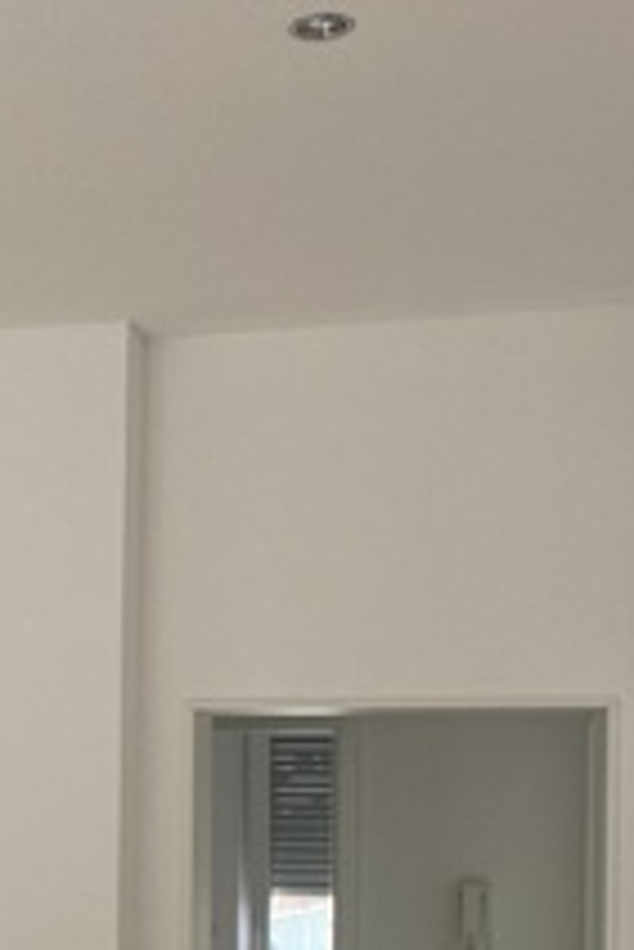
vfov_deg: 28.4
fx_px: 1820
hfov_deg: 18.8
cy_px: 799
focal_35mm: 69
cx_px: -103
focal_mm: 3.99
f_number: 1.8
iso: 64
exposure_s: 1/121
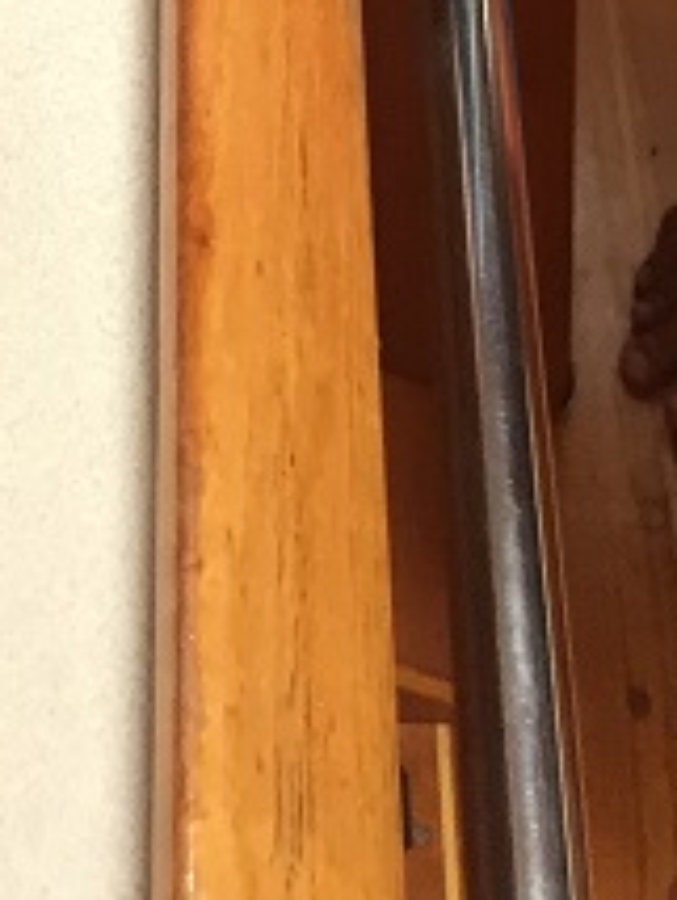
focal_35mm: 130
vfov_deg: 12.8
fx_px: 3383
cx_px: -378
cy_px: -1018
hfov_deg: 10.9
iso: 32
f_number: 2.2
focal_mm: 4.15
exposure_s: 1/30
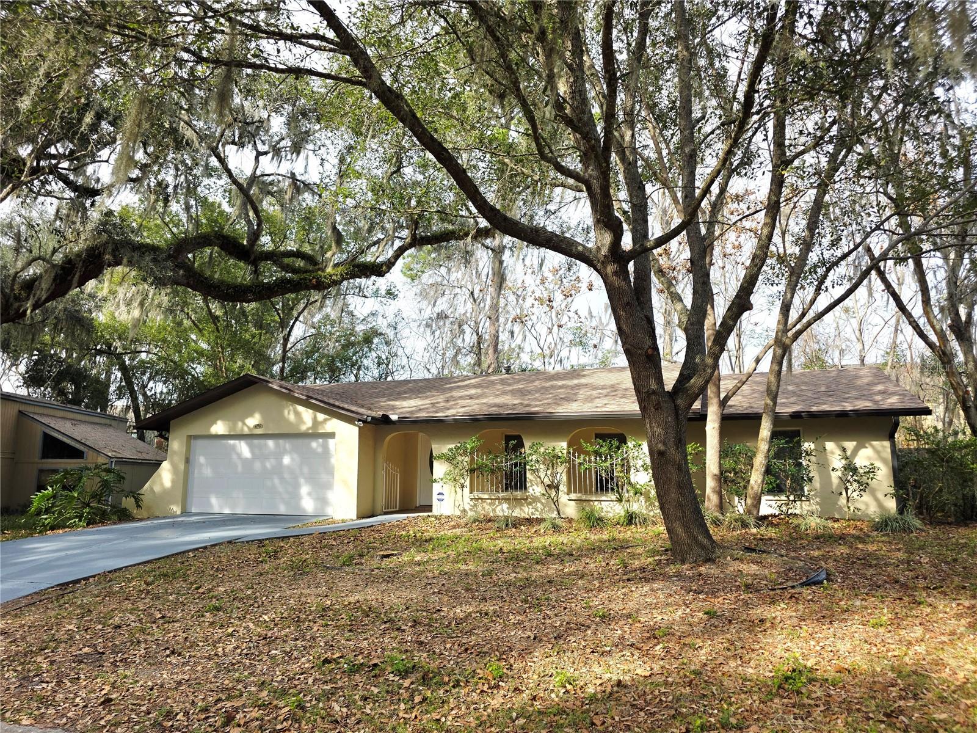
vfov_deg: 58.9
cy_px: 366
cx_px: 488
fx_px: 649
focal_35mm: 23
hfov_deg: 73.9
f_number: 1.7
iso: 80
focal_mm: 6.3
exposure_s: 1/2000
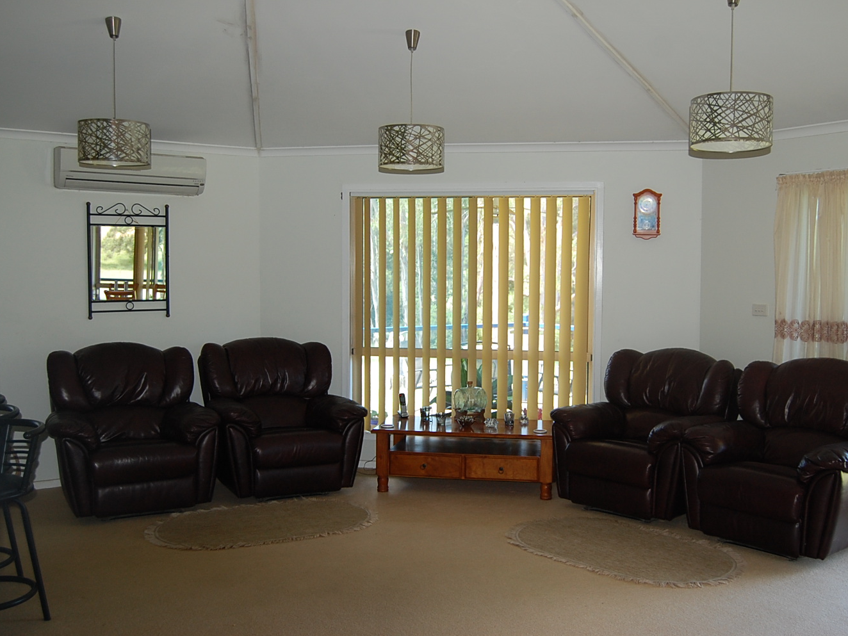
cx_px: 454
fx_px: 882
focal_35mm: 36
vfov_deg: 39.7
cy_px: 320
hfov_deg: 51.3
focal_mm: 22
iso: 400
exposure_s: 1/60
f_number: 3.8
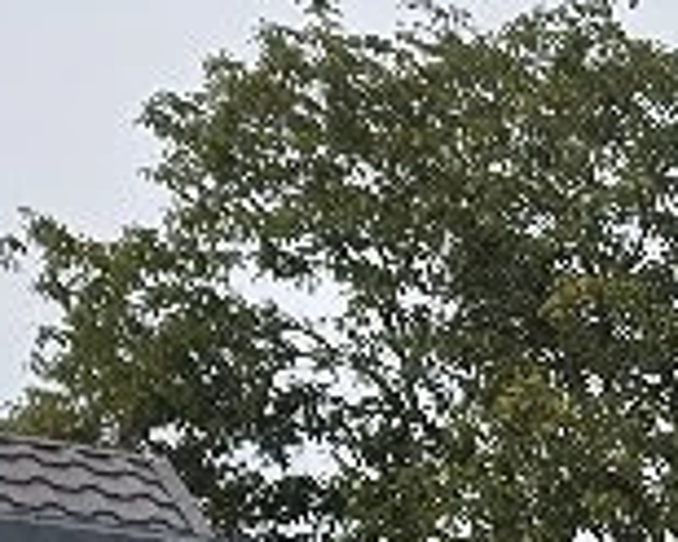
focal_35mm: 146
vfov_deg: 9.1
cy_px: 1472
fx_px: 2928
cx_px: 1893
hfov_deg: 10.3
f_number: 1.7
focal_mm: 6.3
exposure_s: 1/238
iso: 12
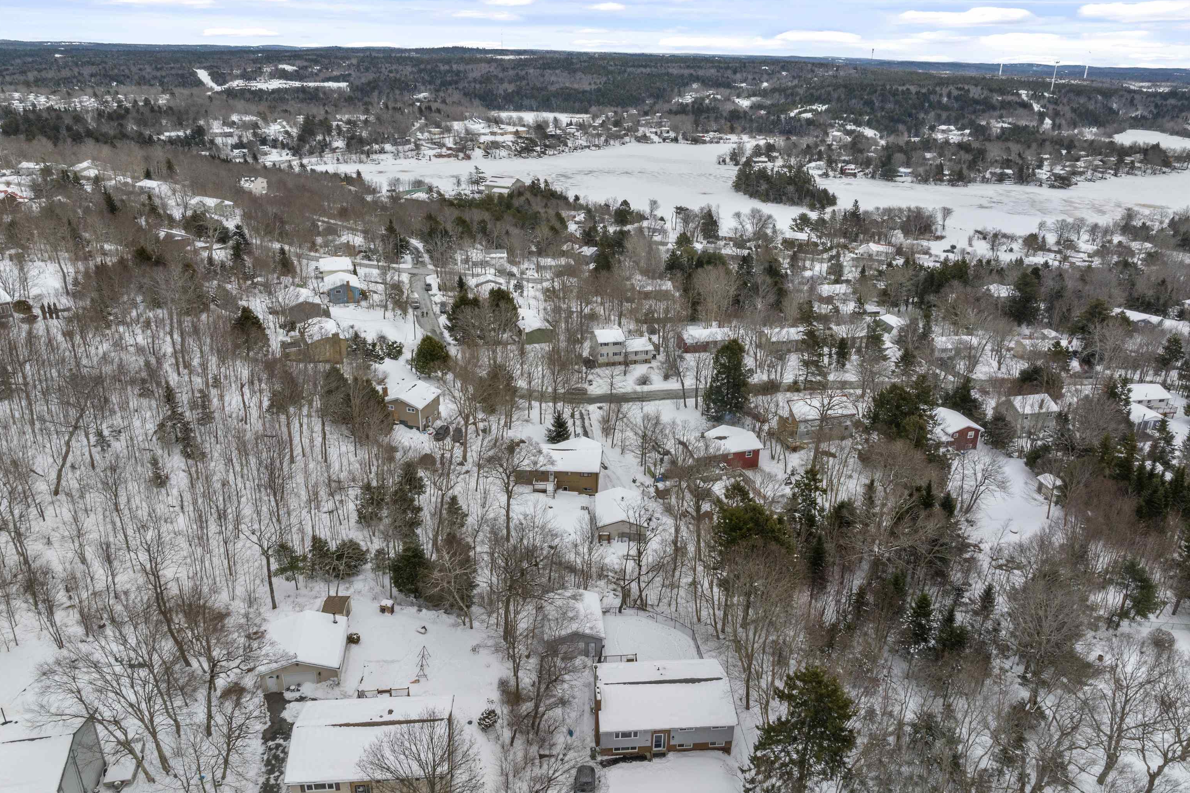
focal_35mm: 25
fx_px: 826
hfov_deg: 71.5
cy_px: 398
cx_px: 594
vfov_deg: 51.3
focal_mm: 12.29
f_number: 9
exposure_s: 1/20
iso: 400
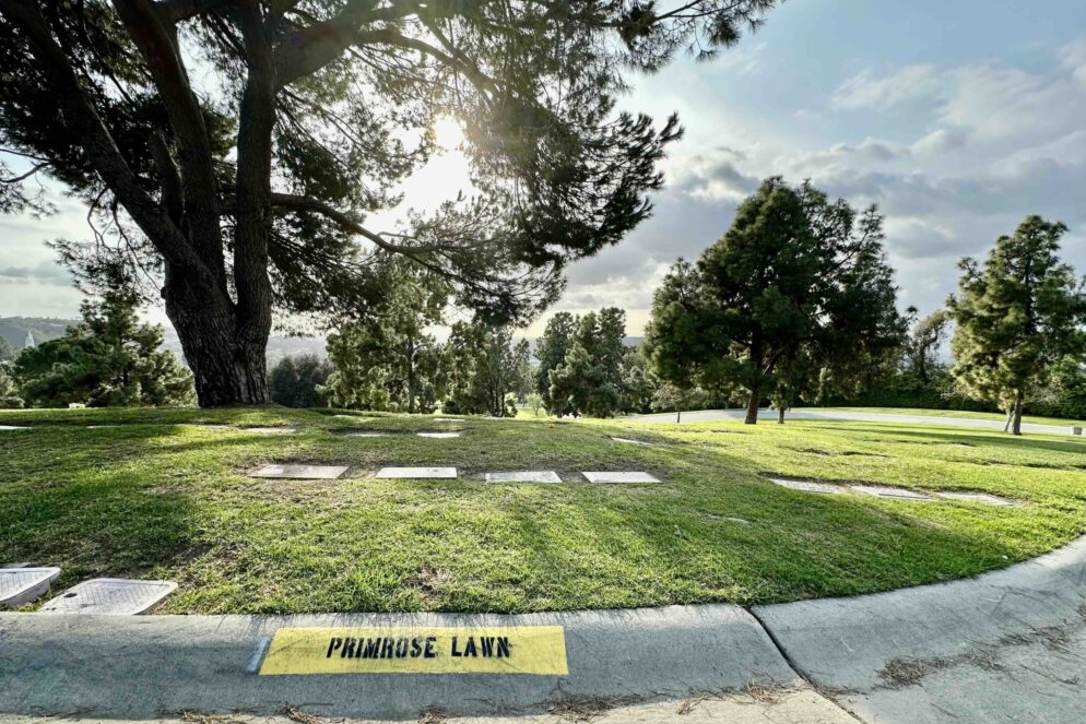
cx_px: 533
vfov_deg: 77.2
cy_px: 388
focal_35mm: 15
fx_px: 453
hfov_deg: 100.4
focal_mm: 2.22
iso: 40
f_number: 2.2
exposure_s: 1/550
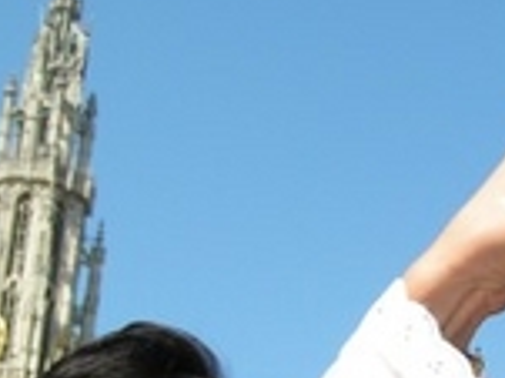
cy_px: 360
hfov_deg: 15.6
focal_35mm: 126
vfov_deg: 11.6
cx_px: 398
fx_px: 1837
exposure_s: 1/1000
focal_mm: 6.3
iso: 50
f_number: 3.5
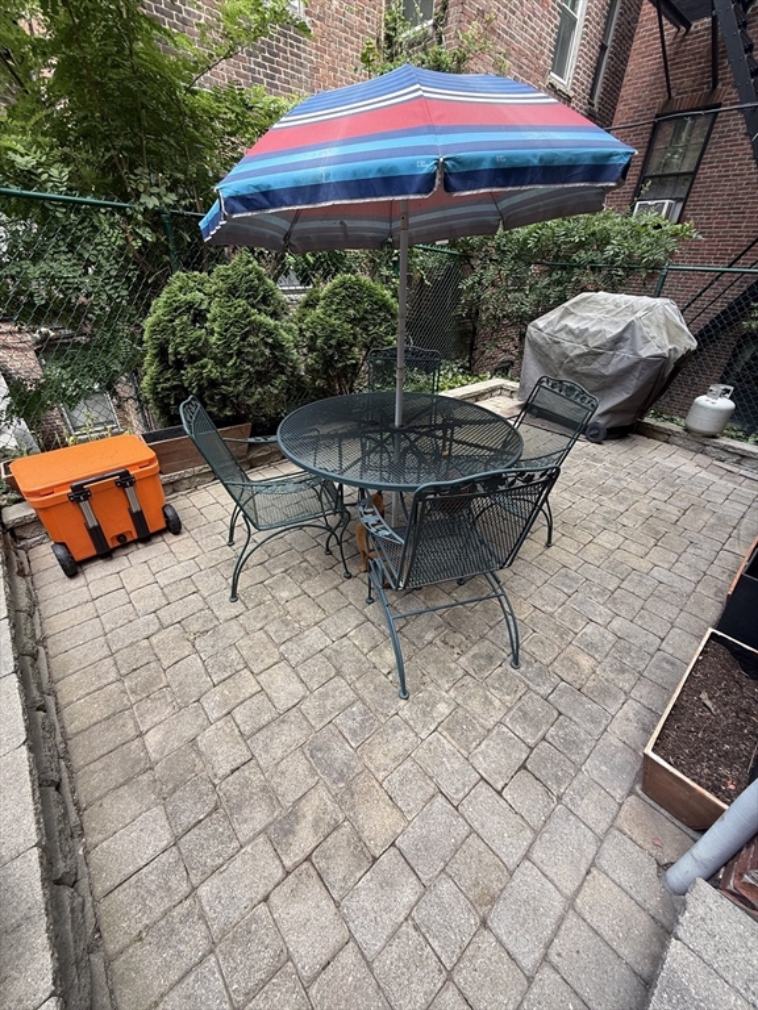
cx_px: 379
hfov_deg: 85.7
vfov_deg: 102.1
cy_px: 505
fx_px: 409
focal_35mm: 14
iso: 50
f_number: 2.2
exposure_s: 1/117
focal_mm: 2.22
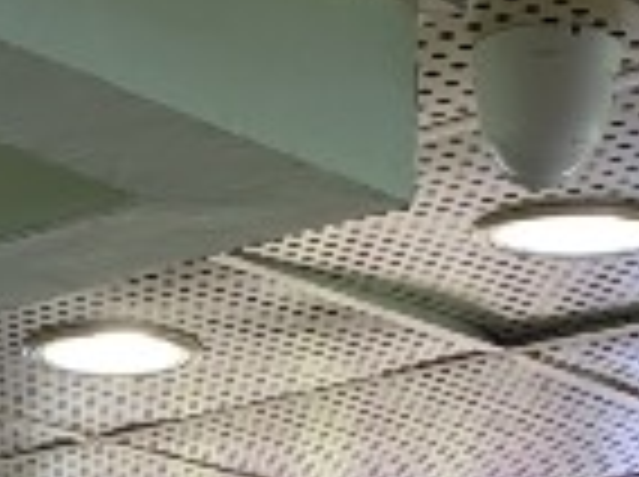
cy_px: 1184
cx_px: 58
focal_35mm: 132
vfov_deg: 9.7
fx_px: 2433
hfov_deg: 14.8
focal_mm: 4.25
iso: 80
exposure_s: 1/100
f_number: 1.8
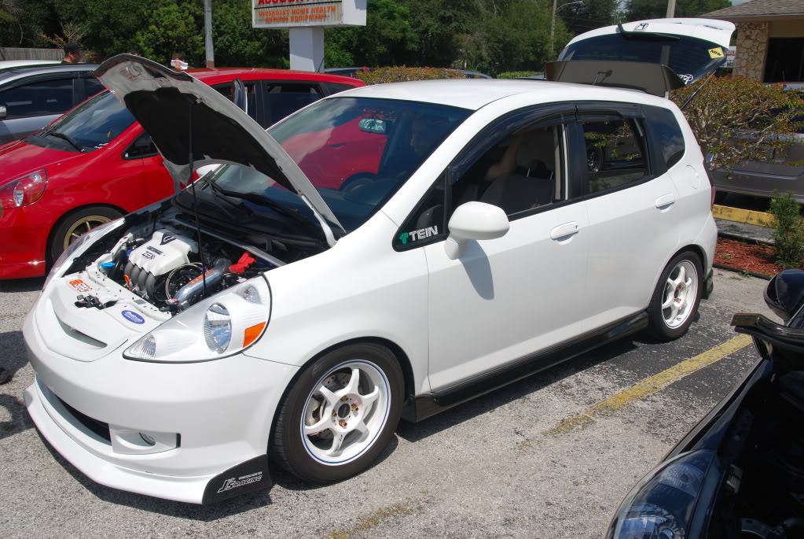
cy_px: 270
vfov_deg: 37.0
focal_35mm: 36
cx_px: 402
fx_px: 805
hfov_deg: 53.1
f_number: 9
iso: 100
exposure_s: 1/320
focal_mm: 24
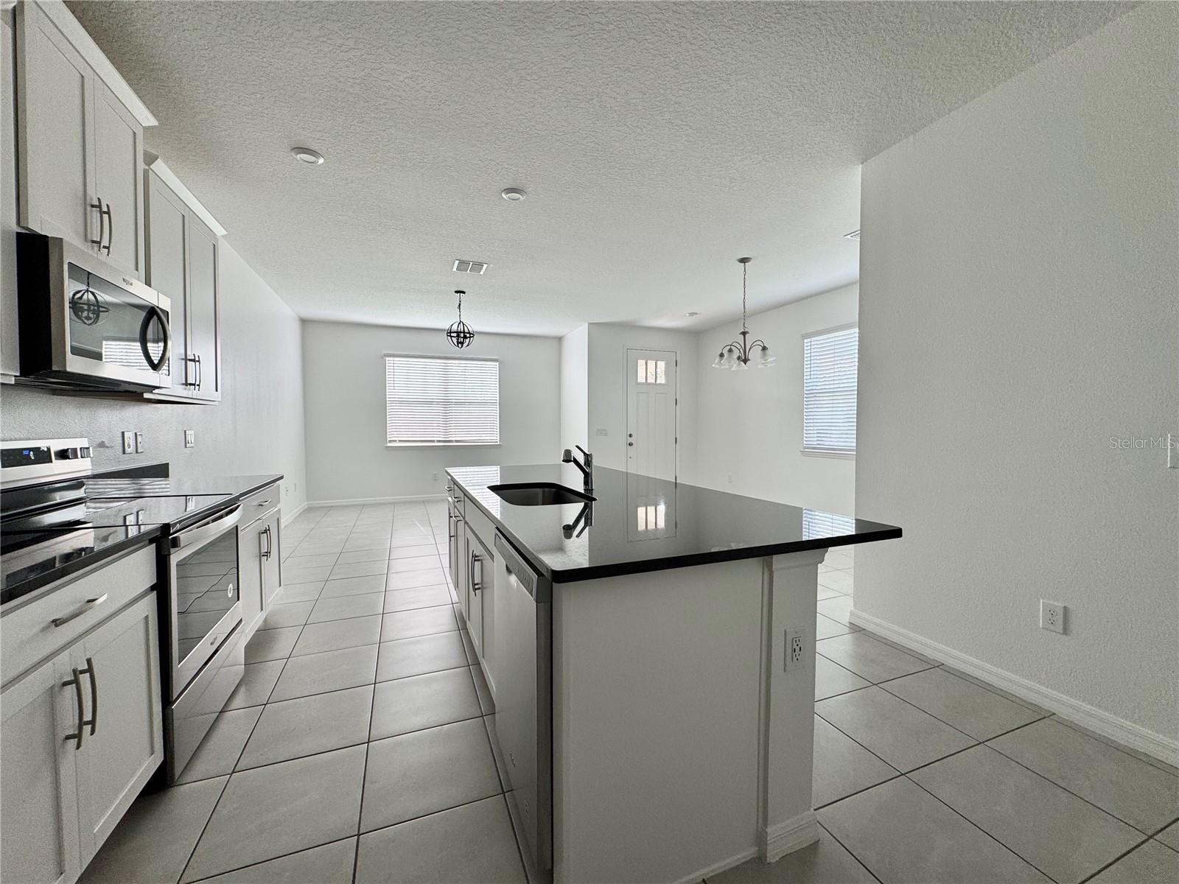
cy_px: 442
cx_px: 590
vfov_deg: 85.7
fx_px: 477
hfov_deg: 102.1
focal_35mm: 14
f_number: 2.2
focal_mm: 2.22
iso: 64
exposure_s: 1/99
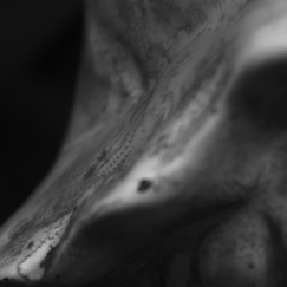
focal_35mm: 269
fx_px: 2523
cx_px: 371
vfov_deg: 6.5
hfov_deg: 6.5
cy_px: 337
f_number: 2.8
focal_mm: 50
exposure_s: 1/100
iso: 250
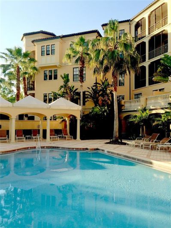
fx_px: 198
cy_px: 114
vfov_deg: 60.0
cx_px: 86
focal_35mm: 30
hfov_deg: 46.8
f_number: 2.2
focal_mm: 4.12
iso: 32
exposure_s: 1/774
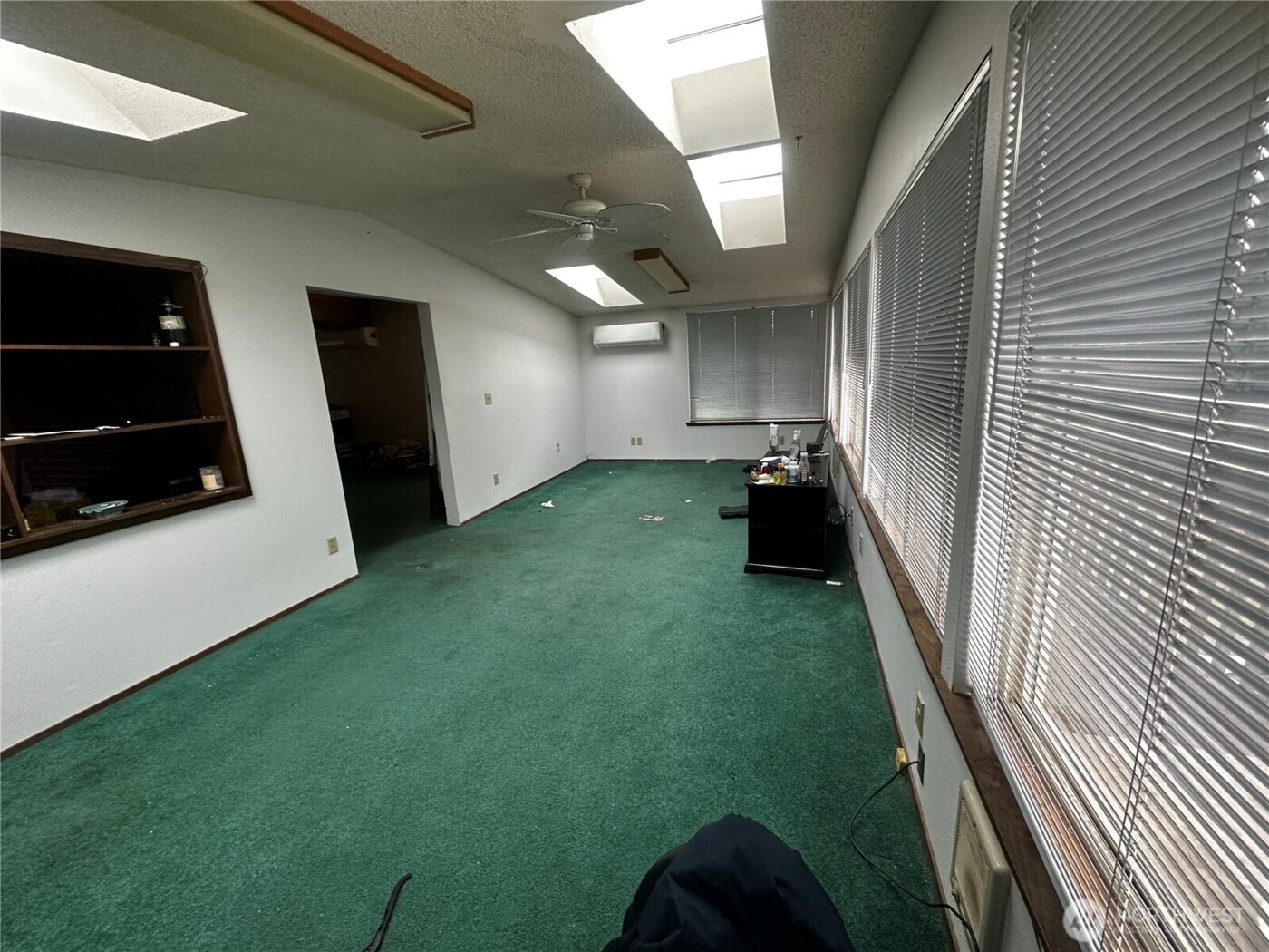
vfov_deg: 85.7
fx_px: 513
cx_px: 634
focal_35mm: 14
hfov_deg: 102.1
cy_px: 476
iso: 250
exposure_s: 1/99
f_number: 2.2
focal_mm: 2.22
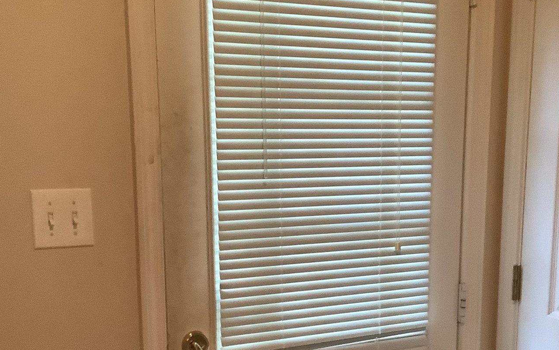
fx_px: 899
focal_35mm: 59
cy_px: 318
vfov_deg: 21.5
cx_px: 332
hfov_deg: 34.4
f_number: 2.4
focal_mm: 3.3
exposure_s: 1/40
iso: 250
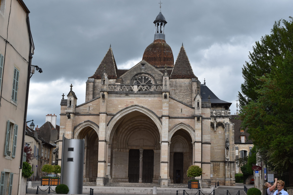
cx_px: 146
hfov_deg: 37.8
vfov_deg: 25.8
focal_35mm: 52
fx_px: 427
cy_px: 98
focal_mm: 35
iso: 200
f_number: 10
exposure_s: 1/400
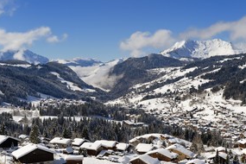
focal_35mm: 56
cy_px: 106
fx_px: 383
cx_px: 130
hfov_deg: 35.6
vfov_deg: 24.1
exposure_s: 1/320
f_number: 14
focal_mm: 38
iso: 200
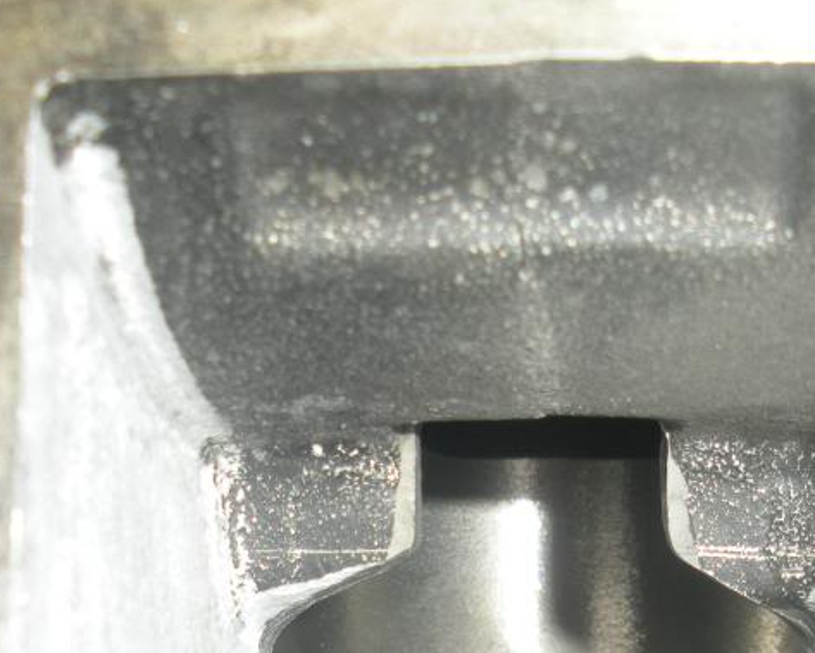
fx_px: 1834
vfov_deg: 19.7
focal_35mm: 76
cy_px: 625
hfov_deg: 25.0
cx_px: 526
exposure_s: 1/60
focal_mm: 6.3
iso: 64
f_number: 3.5
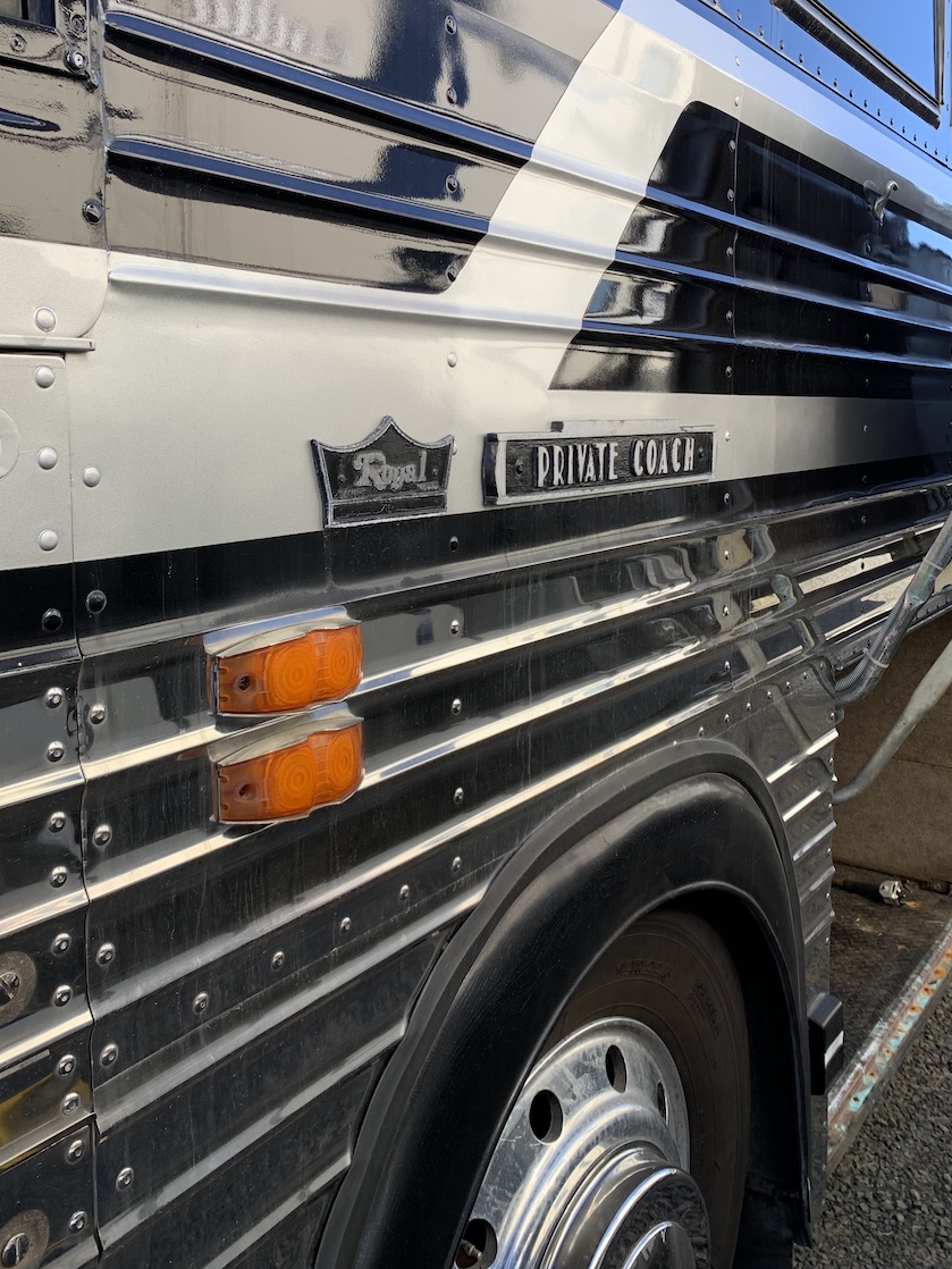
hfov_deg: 45.3
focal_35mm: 31
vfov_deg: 57.9
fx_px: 1136
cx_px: 403
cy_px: 514
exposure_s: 1/384
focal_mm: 4.25
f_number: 1.8
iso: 25
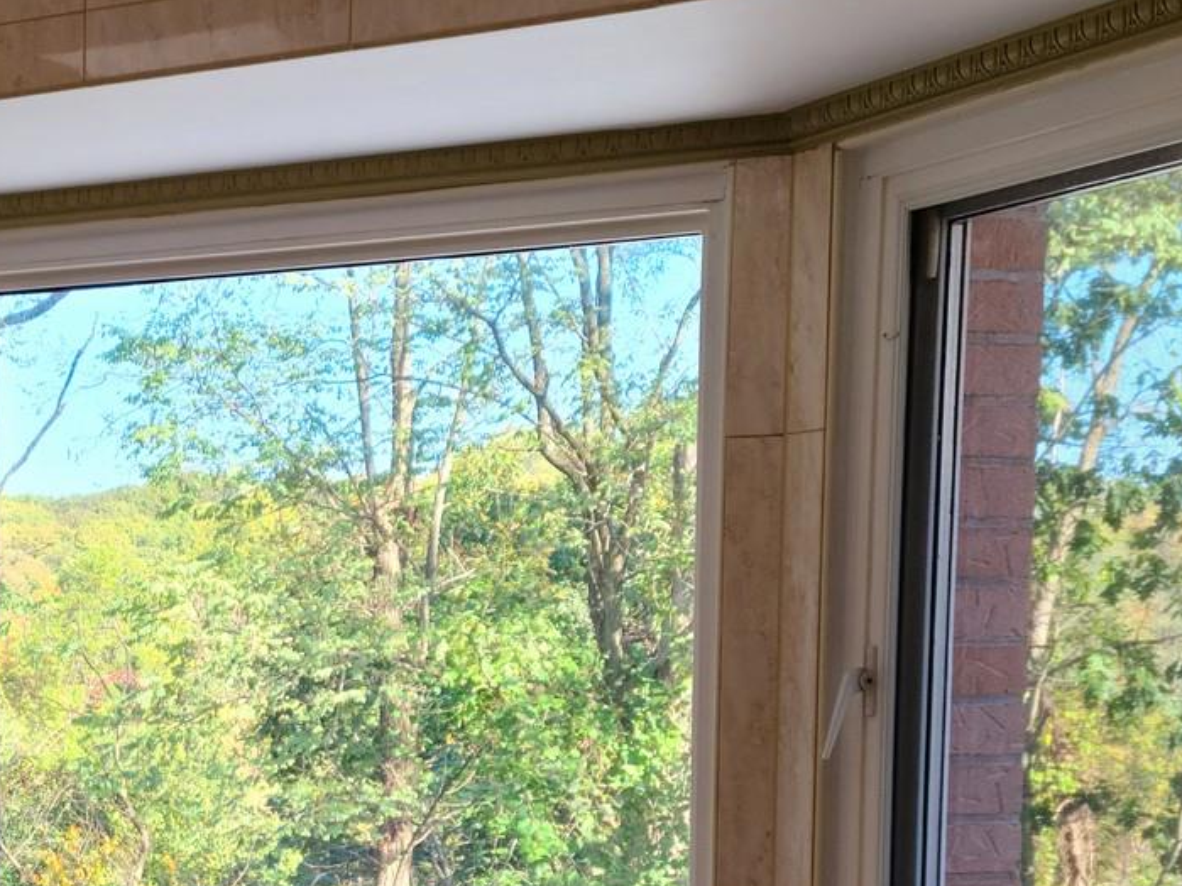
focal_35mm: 82
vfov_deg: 17.5
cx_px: -20
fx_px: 2799
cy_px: 933
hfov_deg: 22.8
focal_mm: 5.9
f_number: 2
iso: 25
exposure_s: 1/119
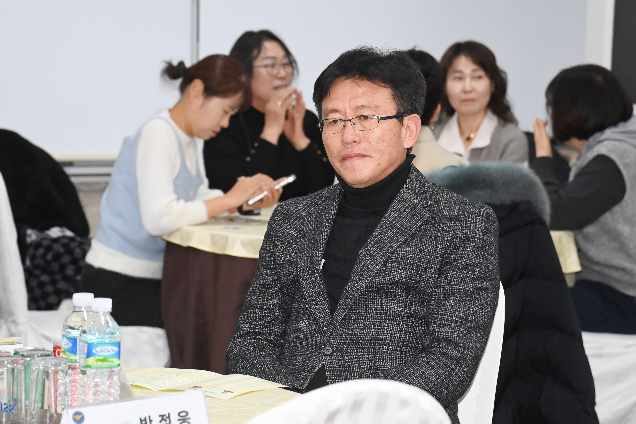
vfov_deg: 11.4
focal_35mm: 120
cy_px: 212
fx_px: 2120
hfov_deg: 17.1
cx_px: 318
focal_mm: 120
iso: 3200
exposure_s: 1/250
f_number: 6.3
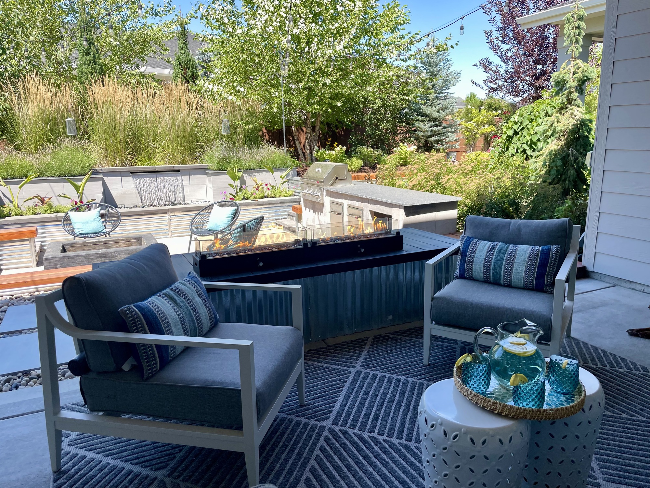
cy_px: 244
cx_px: 325
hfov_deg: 67.3
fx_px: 488
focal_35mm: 26
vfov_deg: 53.1
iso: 32
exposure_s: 1/1135
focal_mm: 4.2
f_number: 1.6
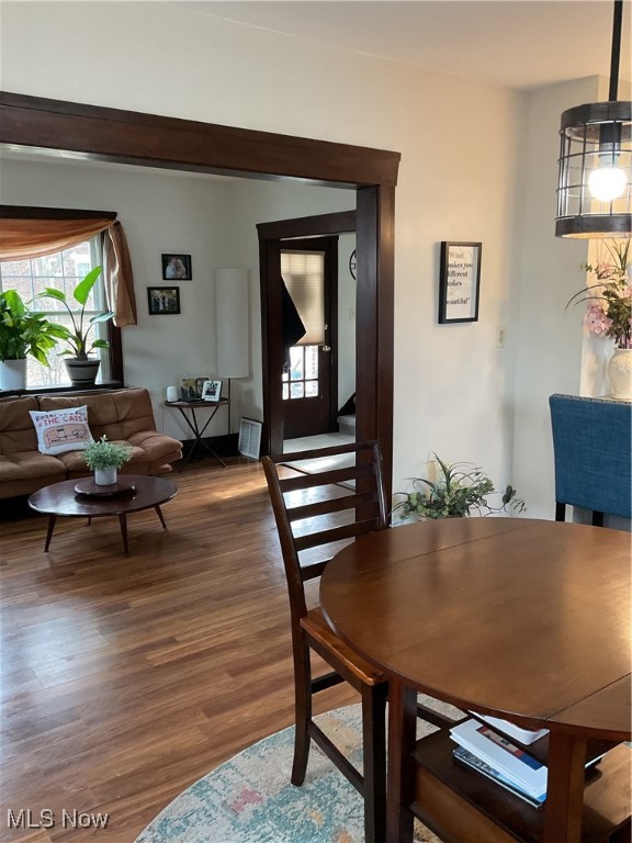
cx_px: 316
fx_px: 706
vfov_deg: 61.7
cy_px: 422
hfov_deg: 48.2
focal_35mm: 29
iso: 100
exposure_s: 1/60
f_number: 1.8
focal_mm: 3
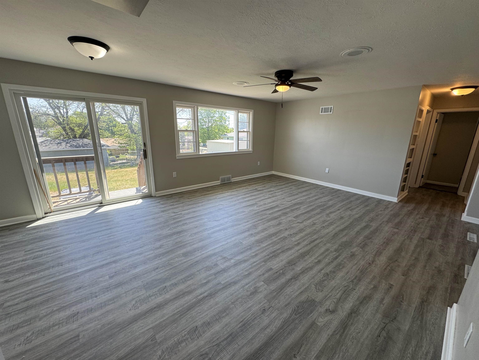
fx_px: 194
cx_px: 240
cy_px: 180
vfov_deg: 85.7
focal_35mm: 14
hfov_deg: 102.1
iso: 50
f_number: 2.2
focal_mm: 2.22
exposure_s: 1/120
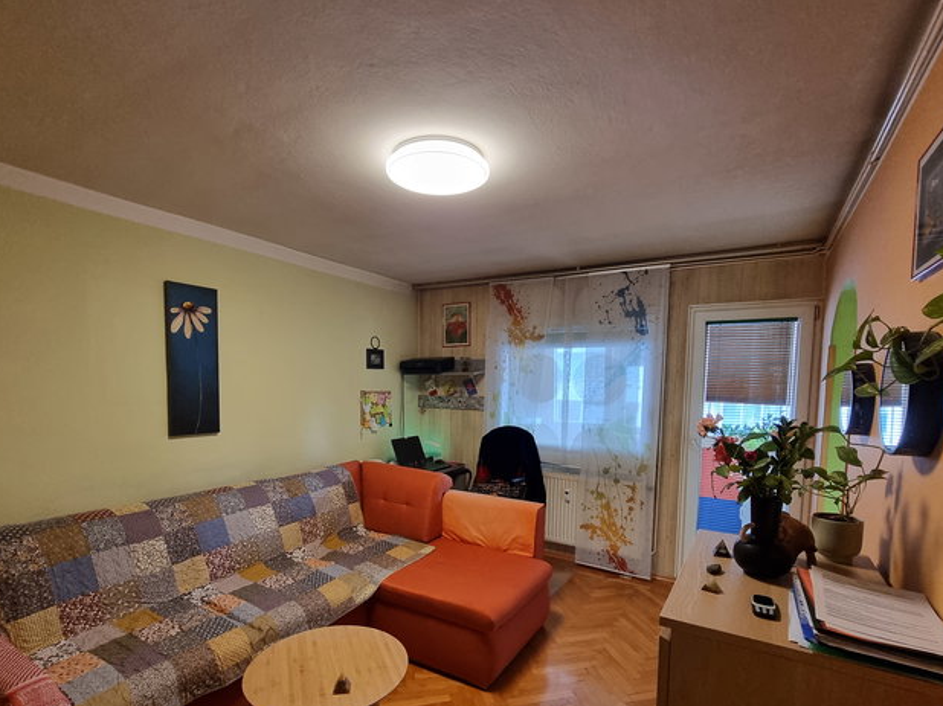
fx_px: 436
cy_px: 419
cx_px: 461
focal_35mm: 16
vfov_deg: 77.3
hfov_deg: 94.5
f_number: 2.2
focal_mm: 2.2
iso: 400
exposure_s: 1/50
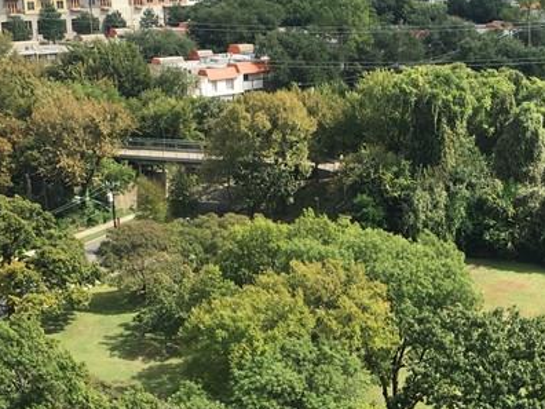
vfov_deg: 19.2
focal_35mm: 75
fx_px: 1181
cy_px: 394
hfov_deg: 25.7
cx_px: 409
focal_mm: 4.15
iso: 25
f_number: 2.2
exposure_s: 1/962
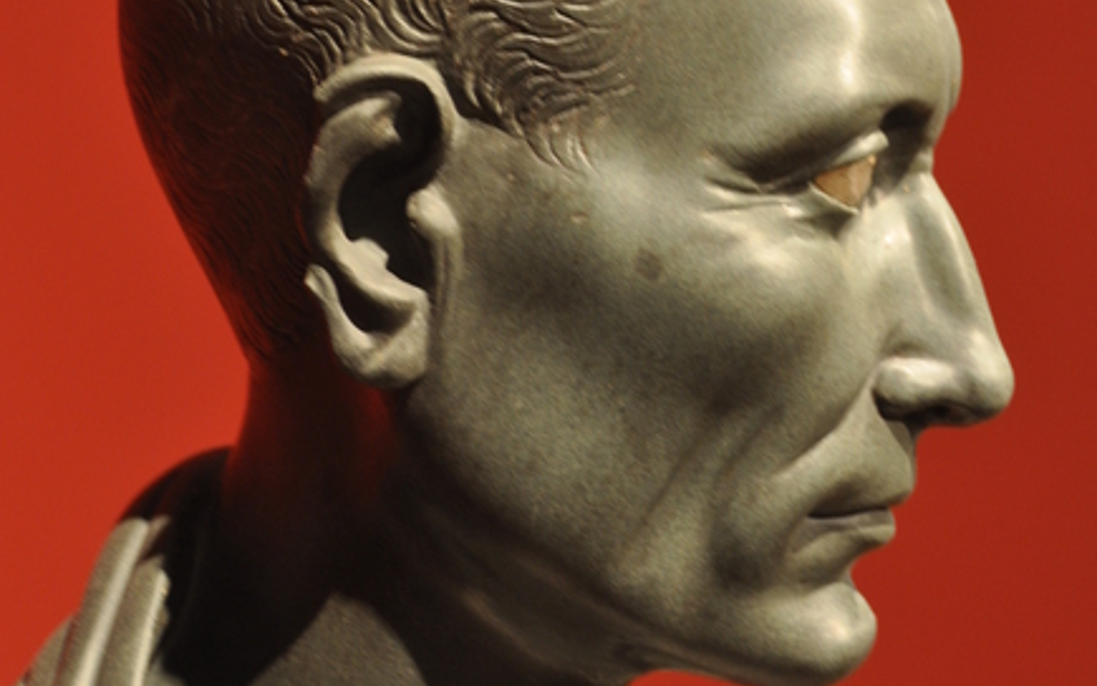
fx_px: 4306
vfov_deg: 9.1
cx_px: 548
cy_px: 144
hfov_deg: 14.5
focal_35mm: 144
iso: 500
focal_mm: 62
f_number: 4.8
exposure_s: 1/10
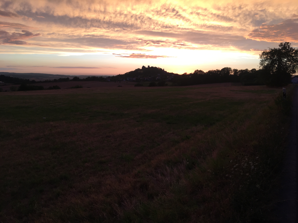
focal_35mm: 29
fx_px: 250
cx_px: 149
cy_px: 112
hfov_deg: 61.7
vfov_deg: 48.2
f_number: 2.2
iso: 32
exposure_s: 1/100
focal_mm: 4.15
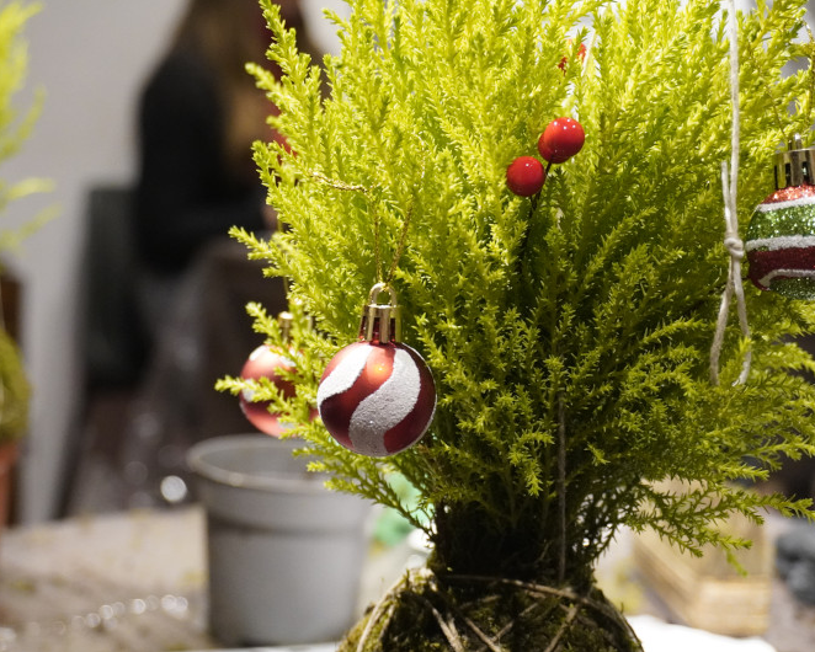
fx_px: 1641
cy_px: 325
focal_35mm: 68
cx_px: 377
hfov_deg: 27.9
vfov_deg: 22.5
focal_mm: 40
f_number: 5.6
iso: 4000
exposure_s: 1/80
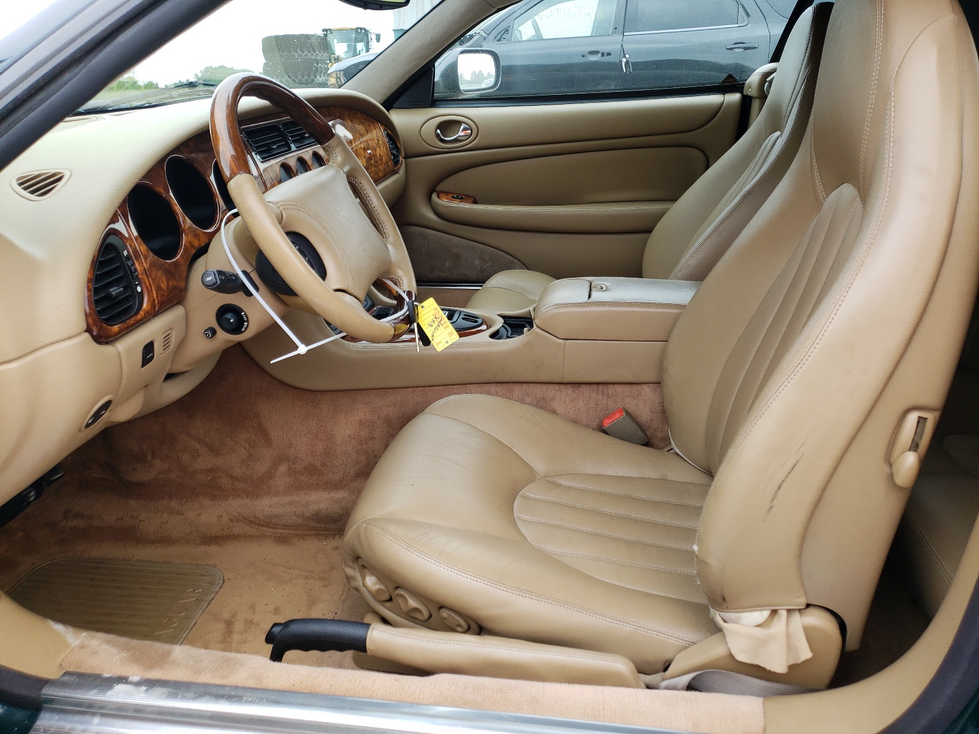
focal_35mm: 26
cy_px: 367
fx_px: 735
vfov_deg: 53.1
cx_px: 490
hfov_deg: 67.3
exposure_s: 1/179
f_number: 1.5
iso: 50
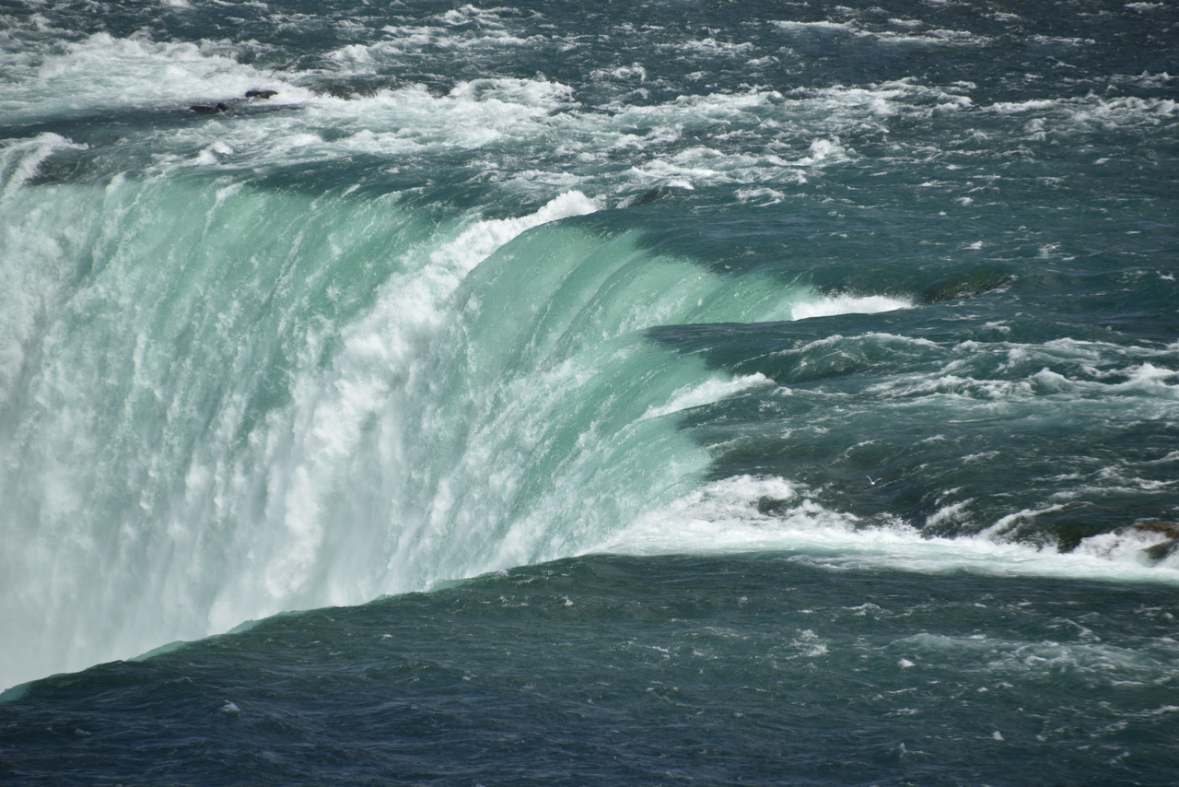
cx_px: 590
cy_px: 394
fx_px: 9827
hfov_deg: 6.9
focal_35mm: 300
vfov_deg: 4.6
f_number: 7.1
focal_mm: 300
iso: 100
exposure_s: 1/640
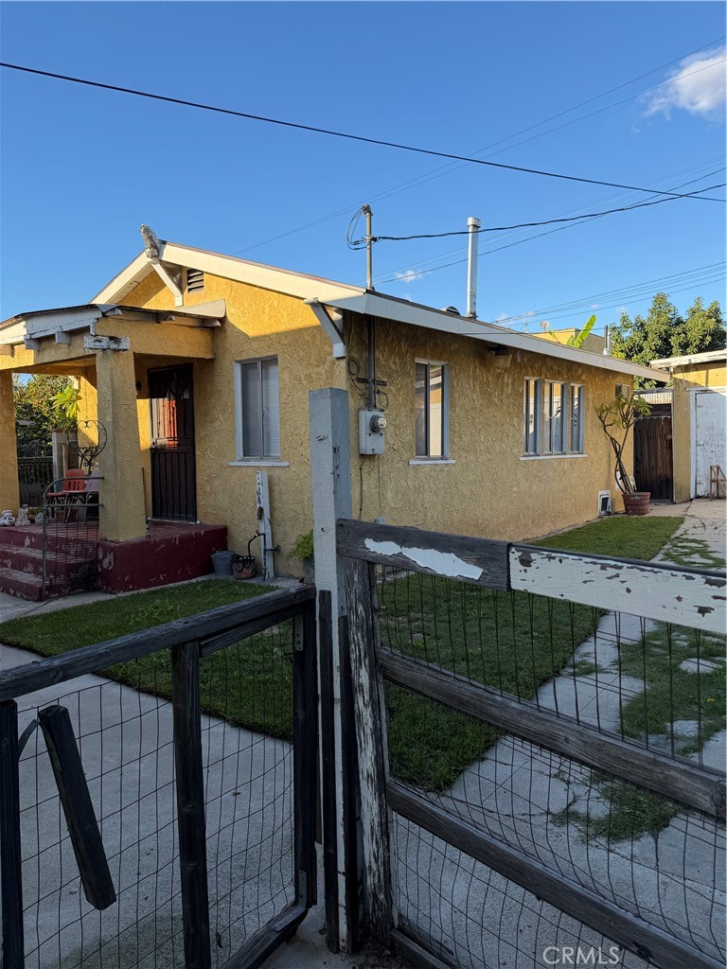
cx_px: 364
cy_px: 484
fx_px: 672
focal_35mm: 24
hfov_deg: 56.8
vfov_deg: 71.6
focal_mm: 6.76
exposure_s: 1/1553
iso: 80
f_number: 1.78
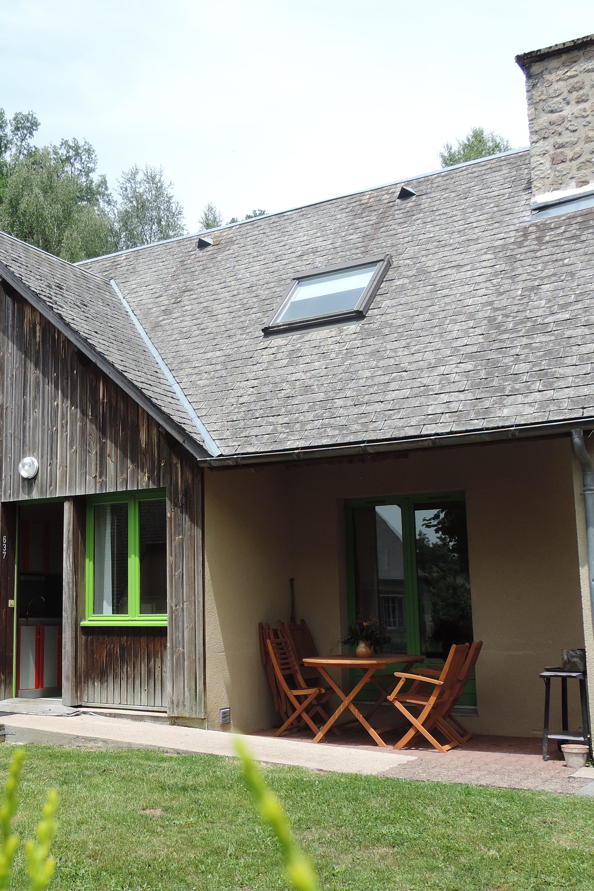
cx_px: 129
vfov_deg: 46.4
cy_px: 449
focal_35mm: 42
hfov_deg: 31.2
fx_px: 1039
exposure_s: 1/640
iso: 80
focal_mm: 5.3
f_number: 3.1
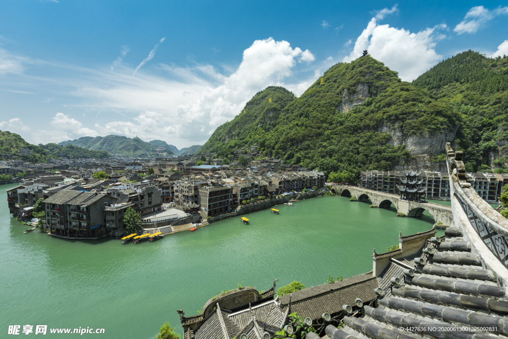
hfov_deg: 104.2
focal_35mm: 14
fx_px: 198
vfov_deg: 81.3
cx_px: 254
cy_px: 170
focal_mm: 14
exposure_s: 1/250
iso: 100
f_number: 11
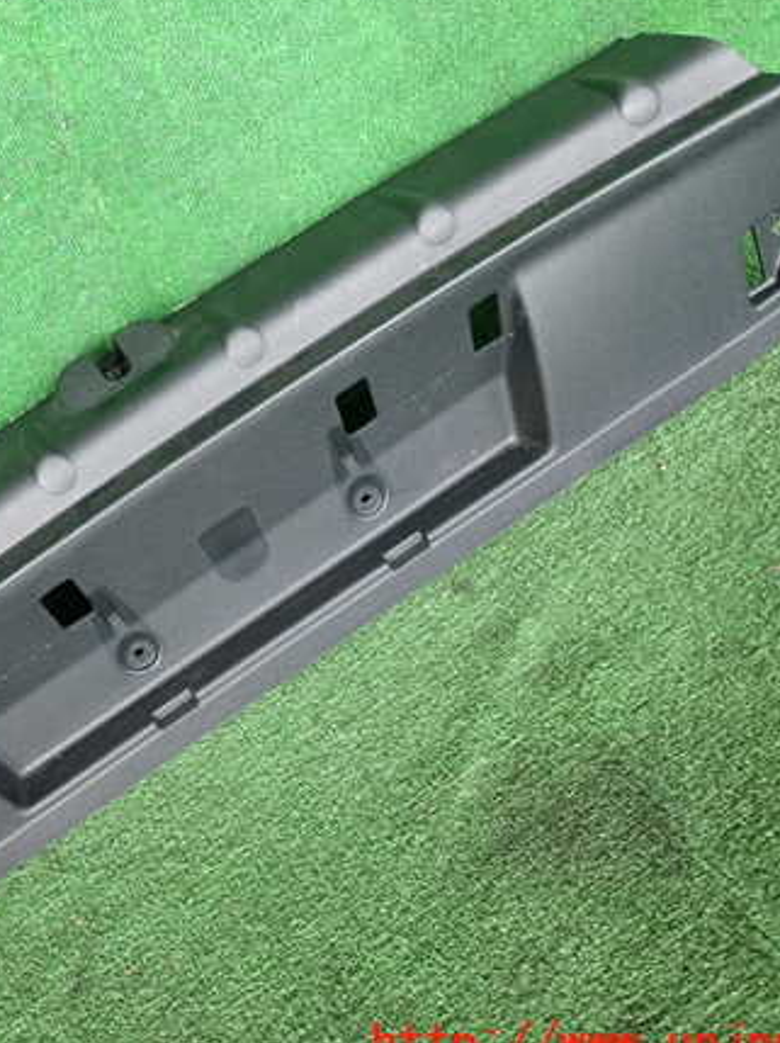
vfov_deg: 52.7
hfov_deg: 39.5
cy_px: 530
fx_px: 1053
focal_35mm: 35
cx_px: 192
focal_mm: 4.5
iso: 250
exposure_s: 1/125
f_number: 2
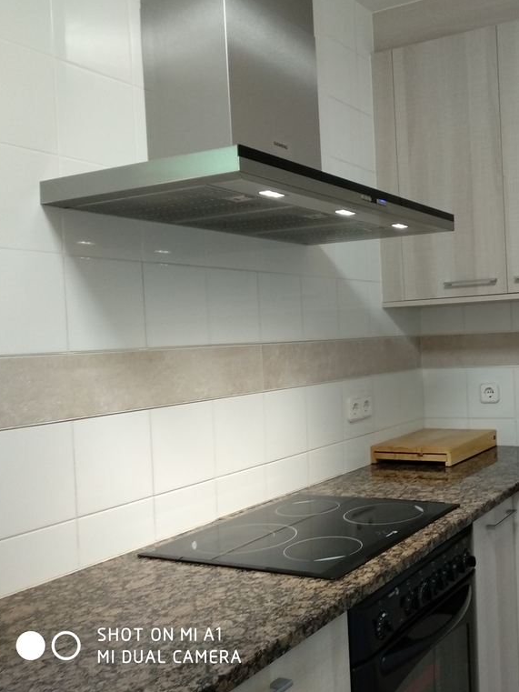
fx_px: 699
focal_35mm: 35
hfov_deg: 38.3
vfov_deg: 52.6
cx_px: 452
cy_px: 345
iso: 400
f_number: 2.2
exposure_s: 1/50
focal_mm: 3.81
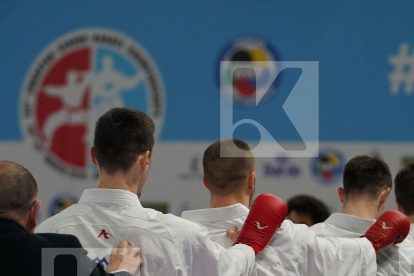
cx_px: 269
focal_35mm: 250
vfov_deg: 5.5
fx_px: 2874
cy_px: 296
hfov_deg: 8.2
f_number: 2.8
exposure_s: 1/500
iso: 640
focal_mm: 109
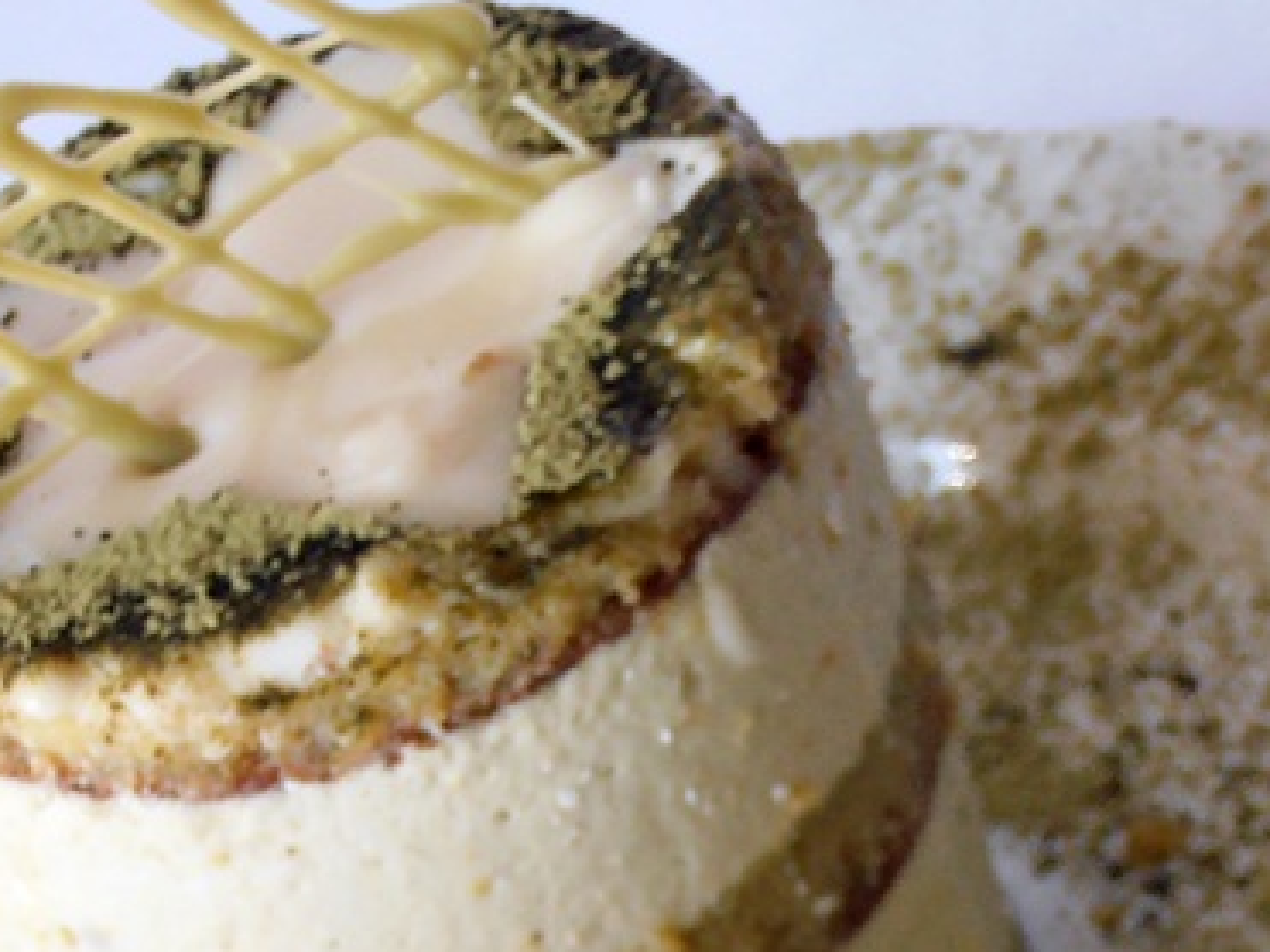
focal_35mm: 299
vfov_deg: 5.0
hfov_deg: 6.6
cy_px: 1147
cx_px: 1136
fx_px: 10966
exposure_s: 1/50
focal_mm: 19.64
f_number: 5.5
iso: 100
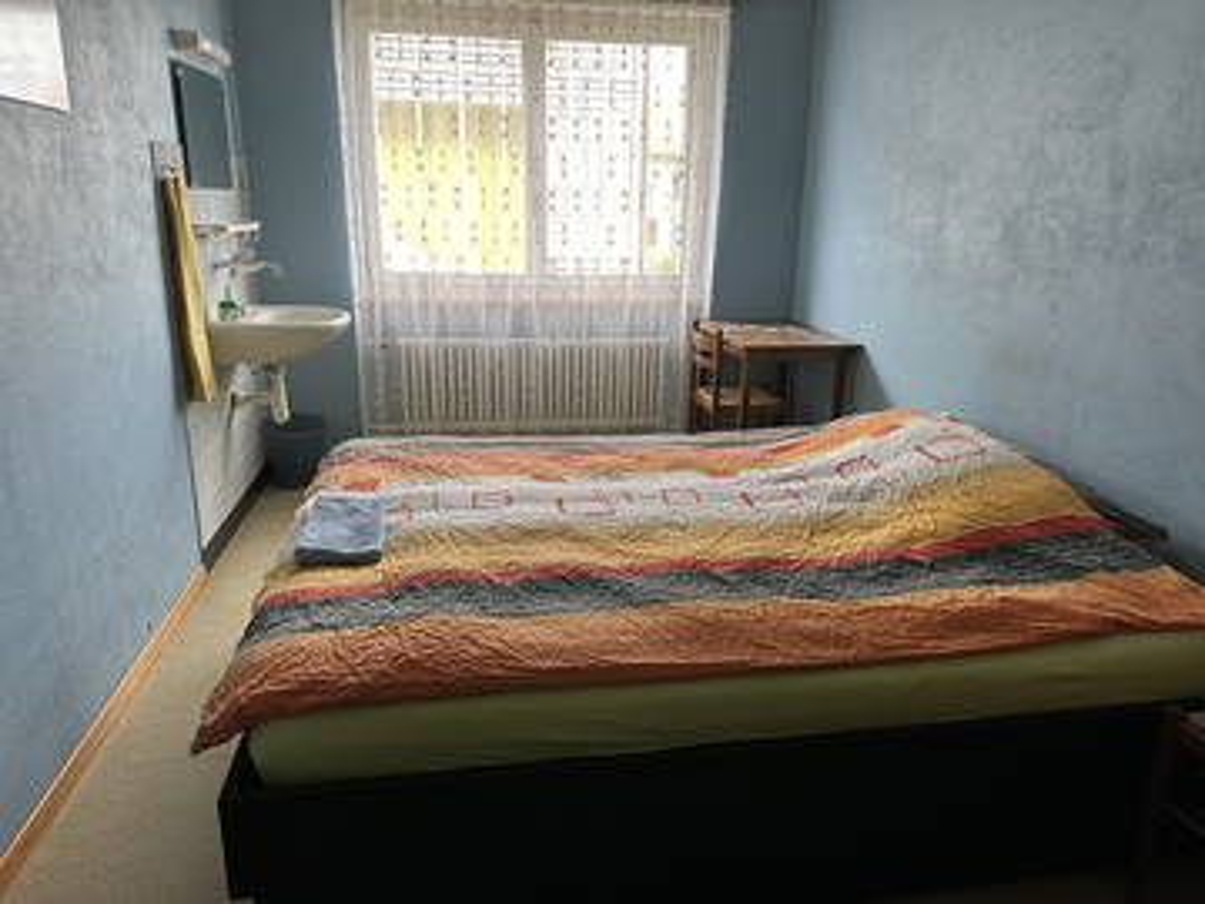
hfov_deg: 71.6
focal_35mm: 24
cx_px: 602
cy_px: 452
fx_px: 835
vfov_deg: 56.8
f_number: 1.78
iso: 200
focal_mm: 6.86
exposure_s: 1/121
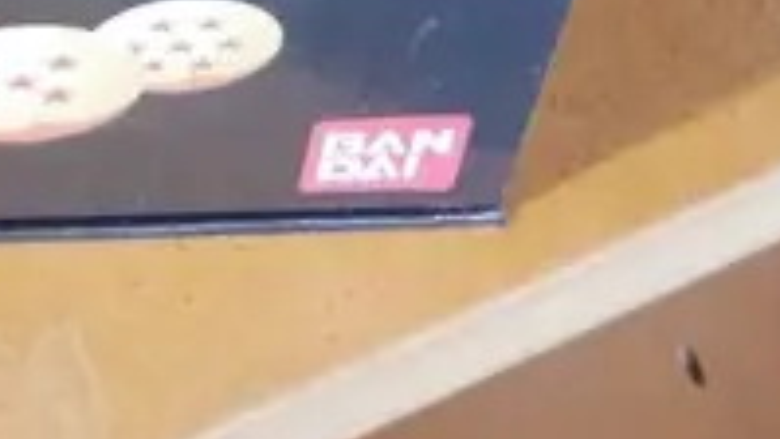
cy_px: -1474
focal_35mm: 168
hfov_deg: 12.1
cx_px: -431
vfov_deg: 5.8
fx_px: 3475
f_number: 3.7
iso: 2500
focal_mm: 15
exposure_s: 1/60
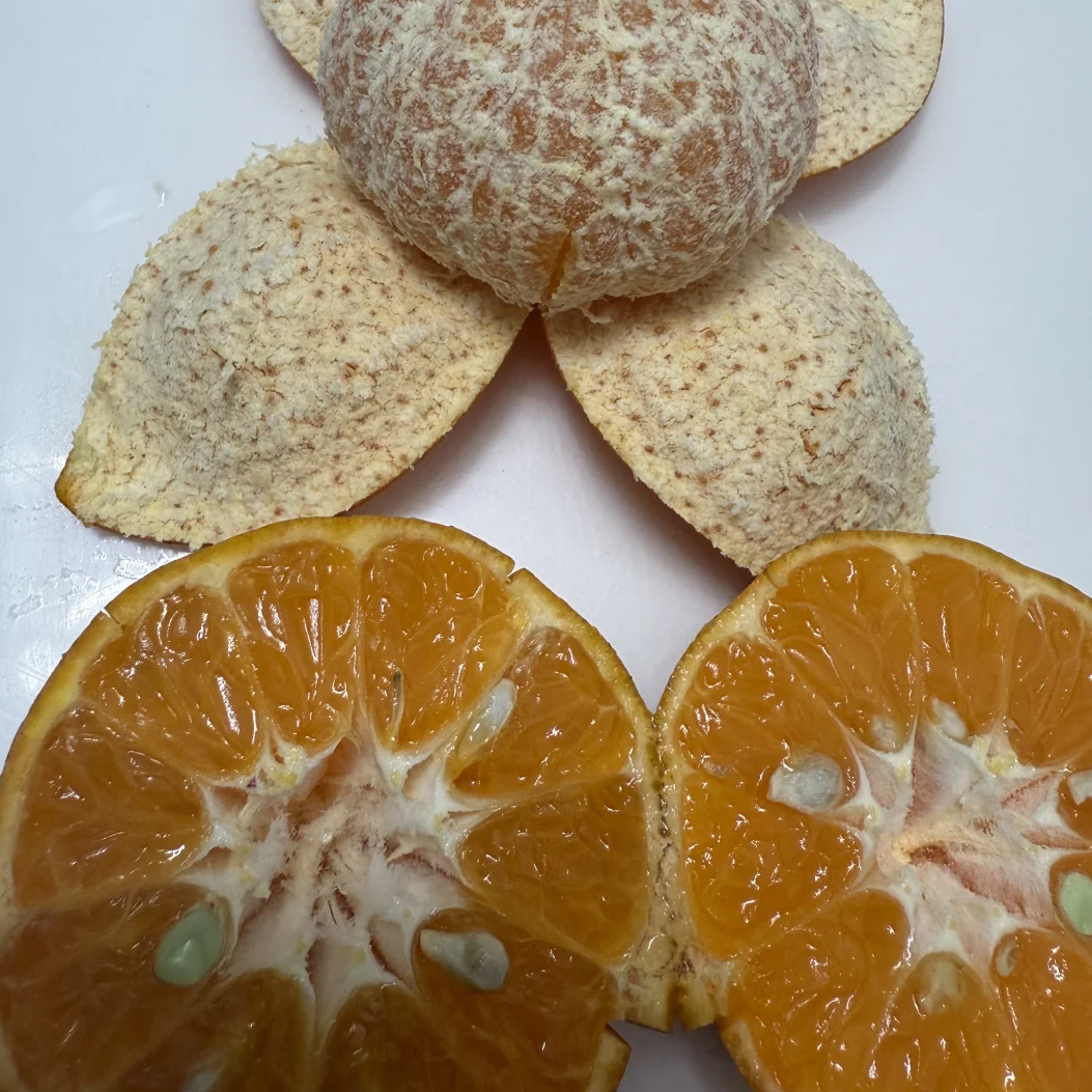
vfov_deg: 55.1
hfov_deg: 55.6
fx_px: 1035
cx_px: 538
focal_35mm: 29
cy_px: 428
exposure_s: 1/100
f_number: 2.2
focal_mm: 2.22
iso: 125
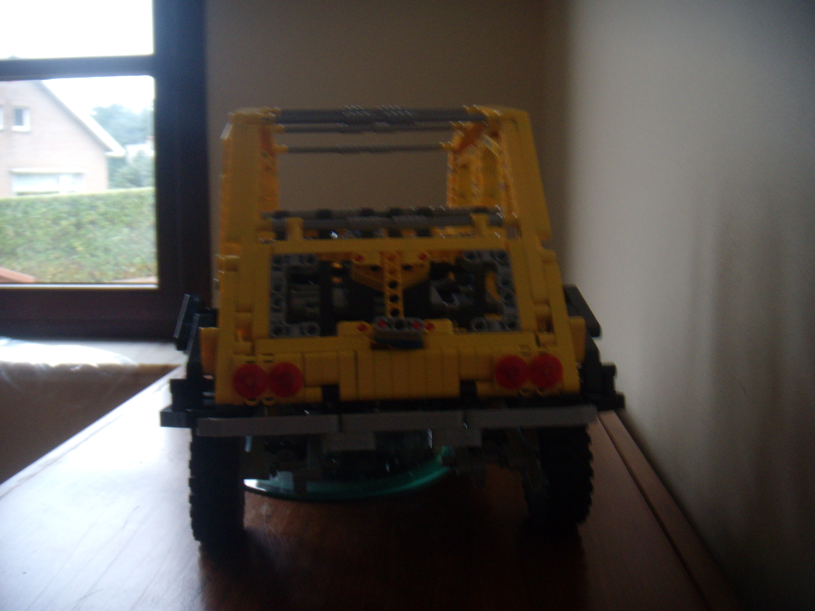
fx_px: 895
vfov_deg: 37.7
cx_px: 408
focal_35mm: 38
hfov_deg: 49.0
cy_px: 306
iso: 100
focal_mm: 6.4
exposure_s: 1/18.1
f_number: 3.5
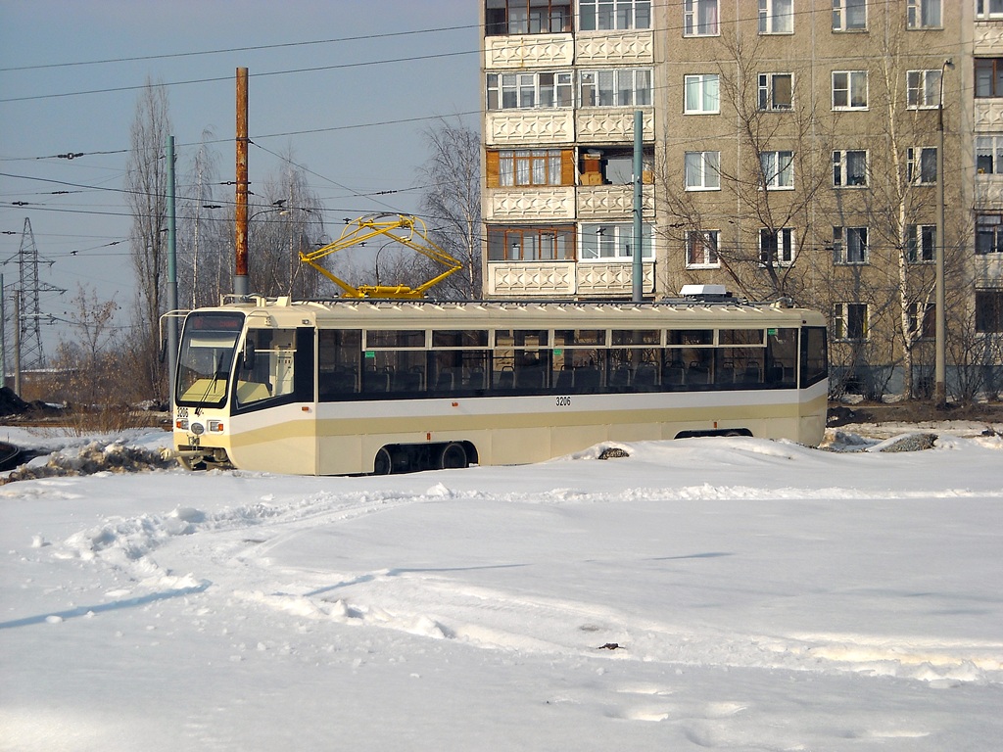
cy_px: 376
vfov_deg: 15.7
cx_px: 502
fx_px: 2724
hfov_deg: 20.9
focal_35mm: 94
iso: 64
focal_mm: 15.32
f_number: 8.7
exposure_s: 1/284
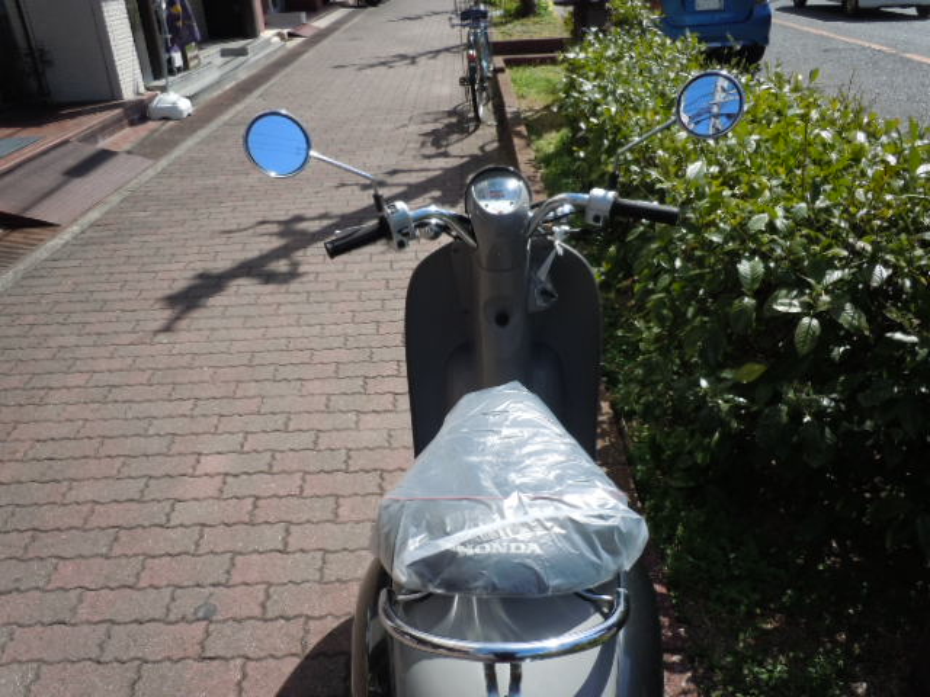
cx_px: 465
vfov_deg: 49.7
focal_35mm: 28
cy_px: 348
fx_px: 752
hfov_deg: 63.4
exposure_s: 1/640
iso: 100
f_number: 3.7
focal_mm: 5
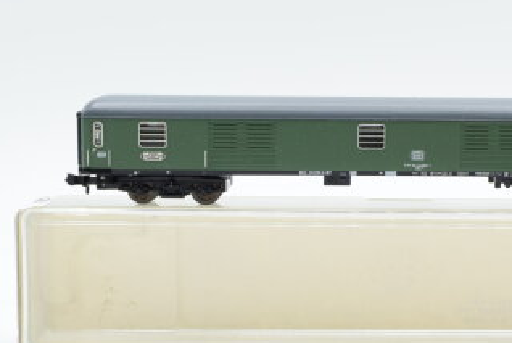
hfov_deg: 20.4
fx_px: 1409
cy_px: 236
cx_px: 404
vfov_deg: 13.8
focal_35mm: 99
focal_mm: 35
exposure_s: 1/200
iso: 640
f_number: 8
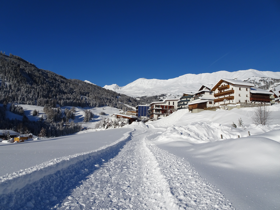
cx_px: 140
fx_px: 194
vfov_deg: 56.8
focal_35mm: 24
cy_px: 105
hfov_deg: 71.6
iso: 80
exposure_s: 1/2000
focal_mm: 4.1
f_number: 4
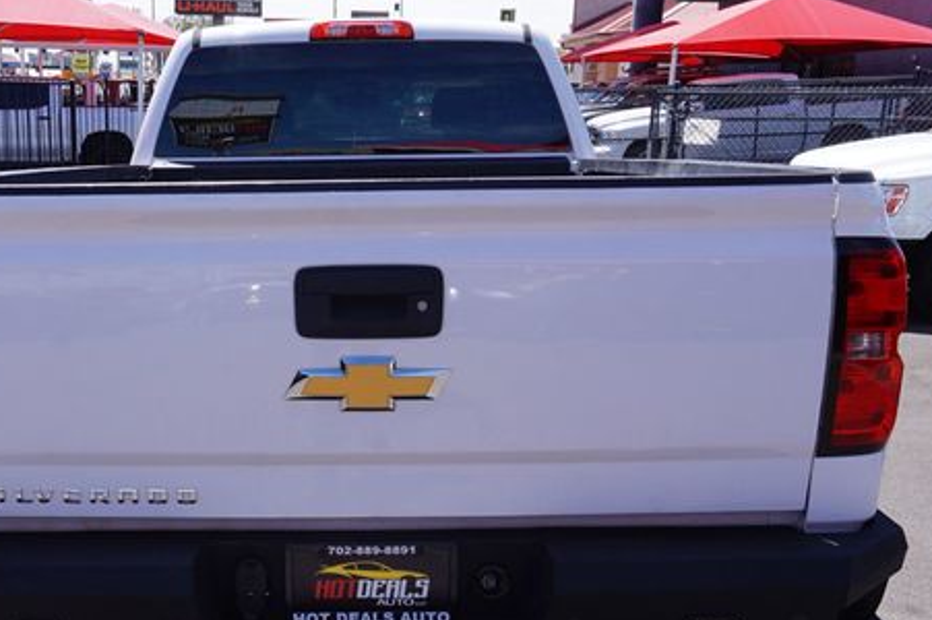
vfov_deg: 29.8
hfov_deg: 43.5
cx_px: 335
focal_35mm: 45
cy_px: 407
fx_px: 1157
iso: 100
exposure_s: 1/80
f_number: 11
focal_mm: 21
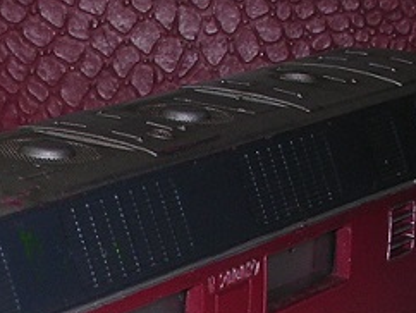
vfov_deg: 8.7
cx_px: -110
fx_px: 1997
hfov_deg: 11.6
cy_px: 481
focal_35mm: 166
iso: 100
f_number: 6.2
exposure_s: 1/60.1
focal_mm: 7.5
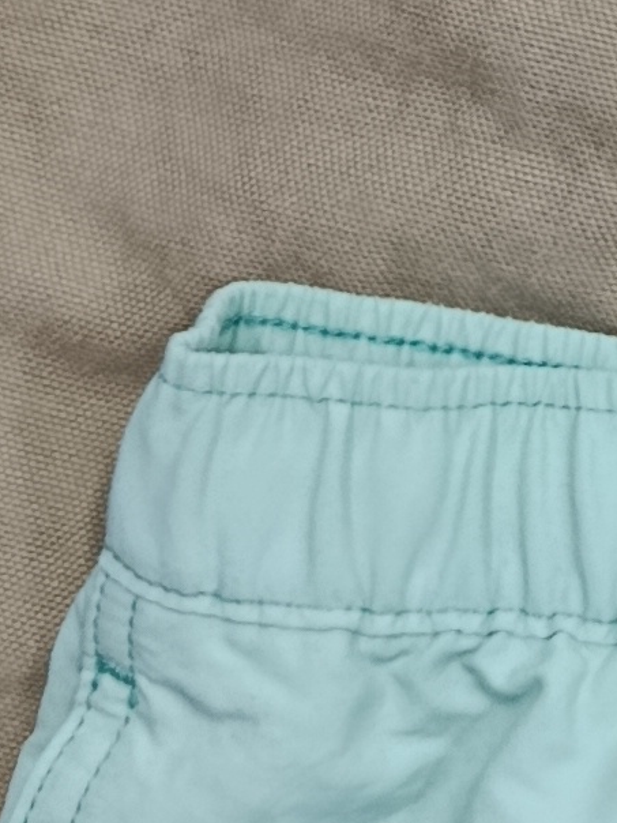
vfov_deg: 12.0
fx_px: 3779
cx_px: 1489
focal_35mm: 159
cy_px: -301
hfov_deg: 8.5
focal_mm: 5.24
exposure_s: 1/120
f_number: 1.7
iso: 597
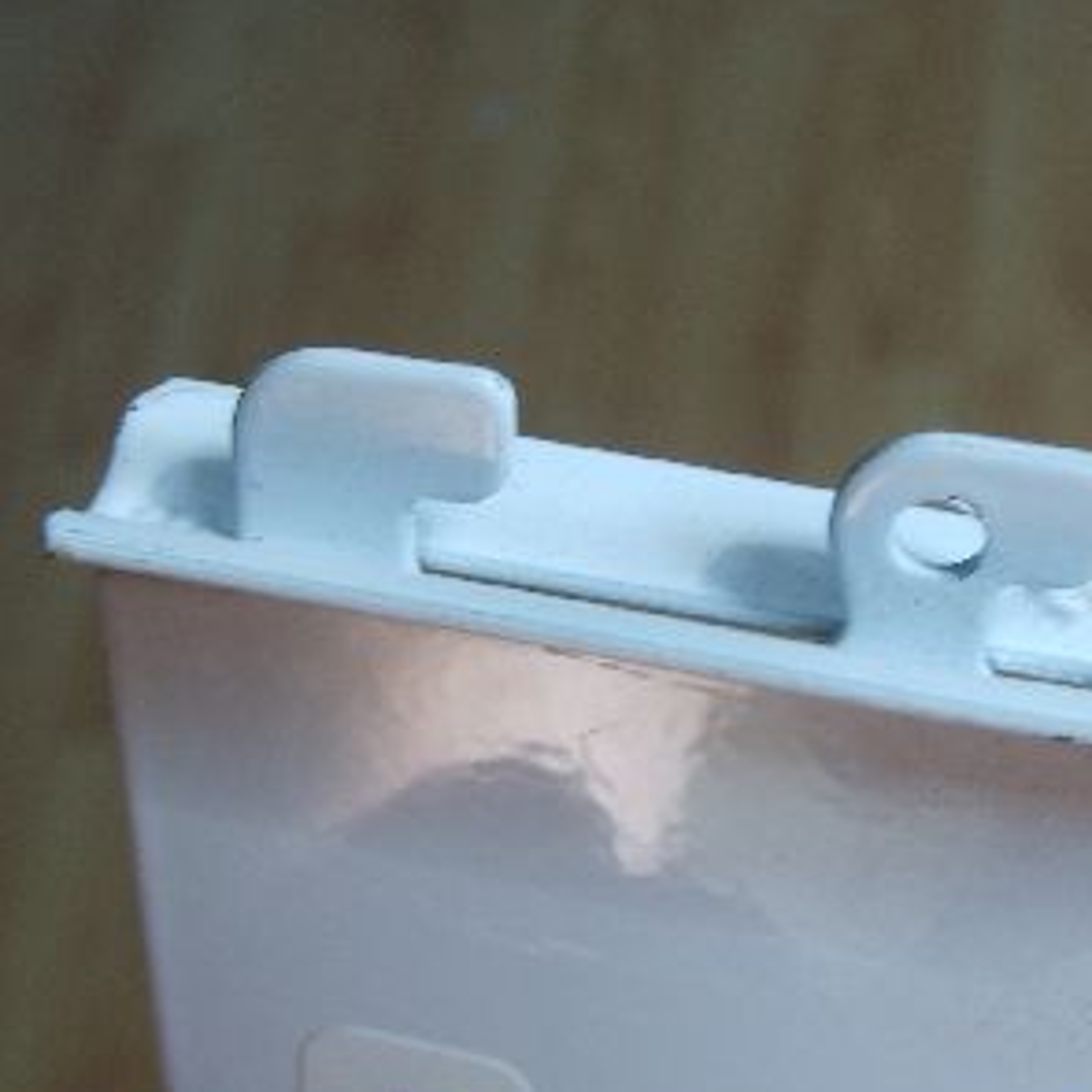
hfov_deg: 27.2
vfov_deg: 27.3
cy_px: 614
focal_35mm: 63
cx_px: 692
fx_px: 2248
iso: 66
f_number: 2.8
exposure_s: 1/30
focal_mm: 5.8
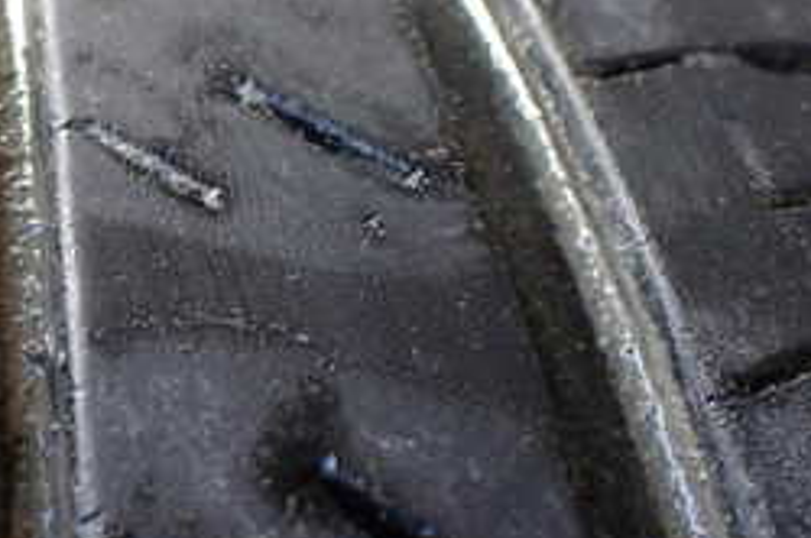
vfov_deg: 18.1
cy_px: 253
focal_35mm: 75
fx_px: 1687
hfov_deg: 25.4
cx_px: -42
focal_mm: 5.4
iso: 250
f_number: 2.3
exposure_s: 1/125
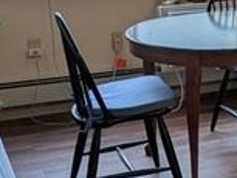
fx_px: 713
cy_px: -36
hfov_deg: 17.5
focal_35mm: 104
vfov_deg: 13.8
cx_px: 324
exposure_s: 1/440
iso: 25
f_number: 1.68
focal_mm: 6.9
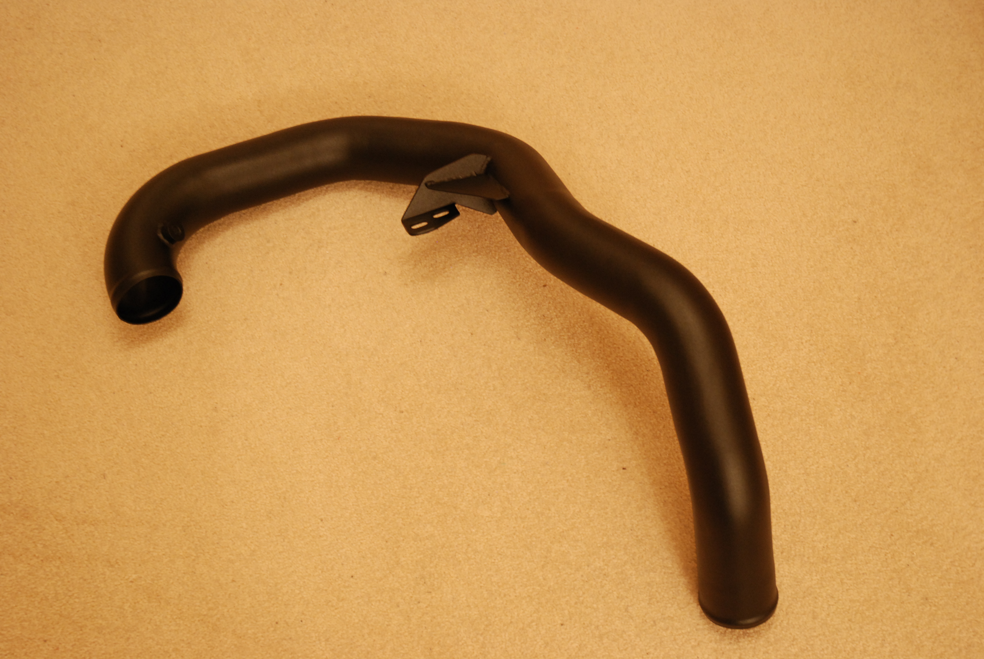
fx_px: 1437
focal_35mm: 52
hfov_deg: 37.8
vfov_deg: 25.8
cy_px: 330
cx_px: 492
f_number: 4.5
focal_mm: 35
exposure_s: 1/8
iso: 500
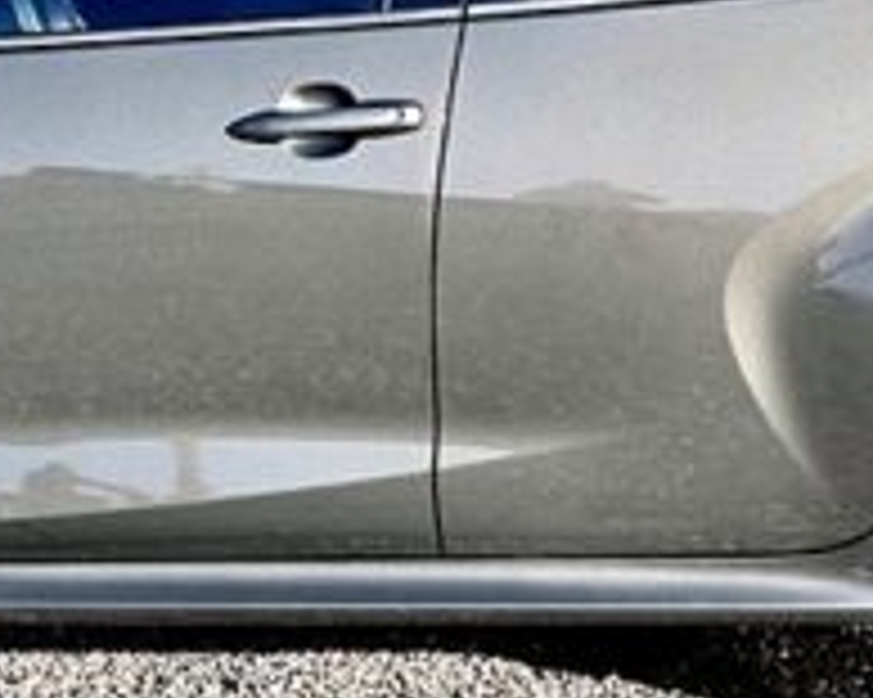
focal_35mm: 155
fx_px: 4003
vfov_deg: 9.9
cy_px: 113
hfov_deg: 12.4
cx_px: 297
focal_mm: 40
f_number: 5.6
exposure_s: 1/250
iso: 125
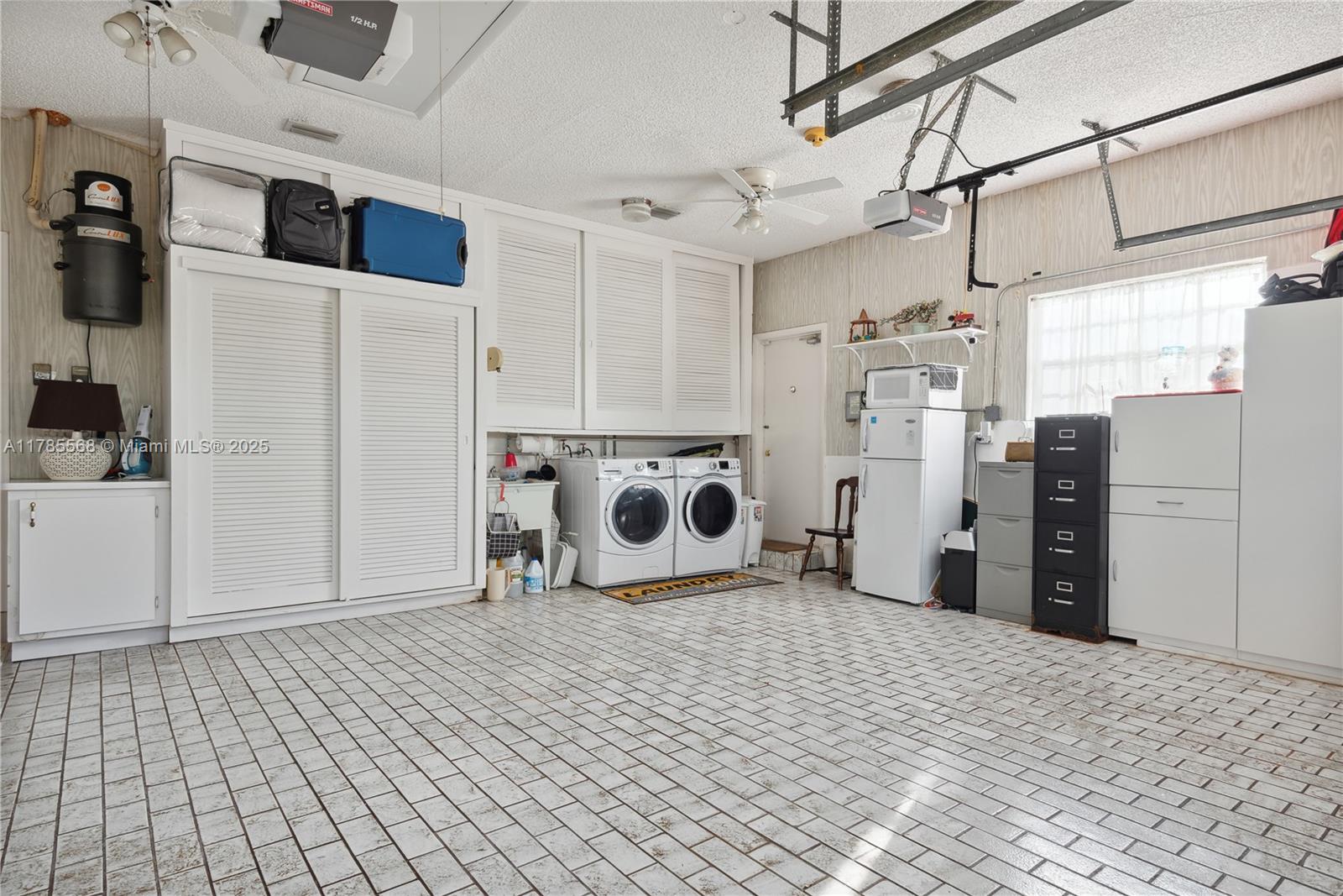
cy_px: 448
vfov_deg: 64.6
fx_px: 709
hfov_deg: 86.9
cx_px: 672
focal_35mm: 19
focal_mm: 19
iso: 250
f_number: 8
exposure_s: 1/20
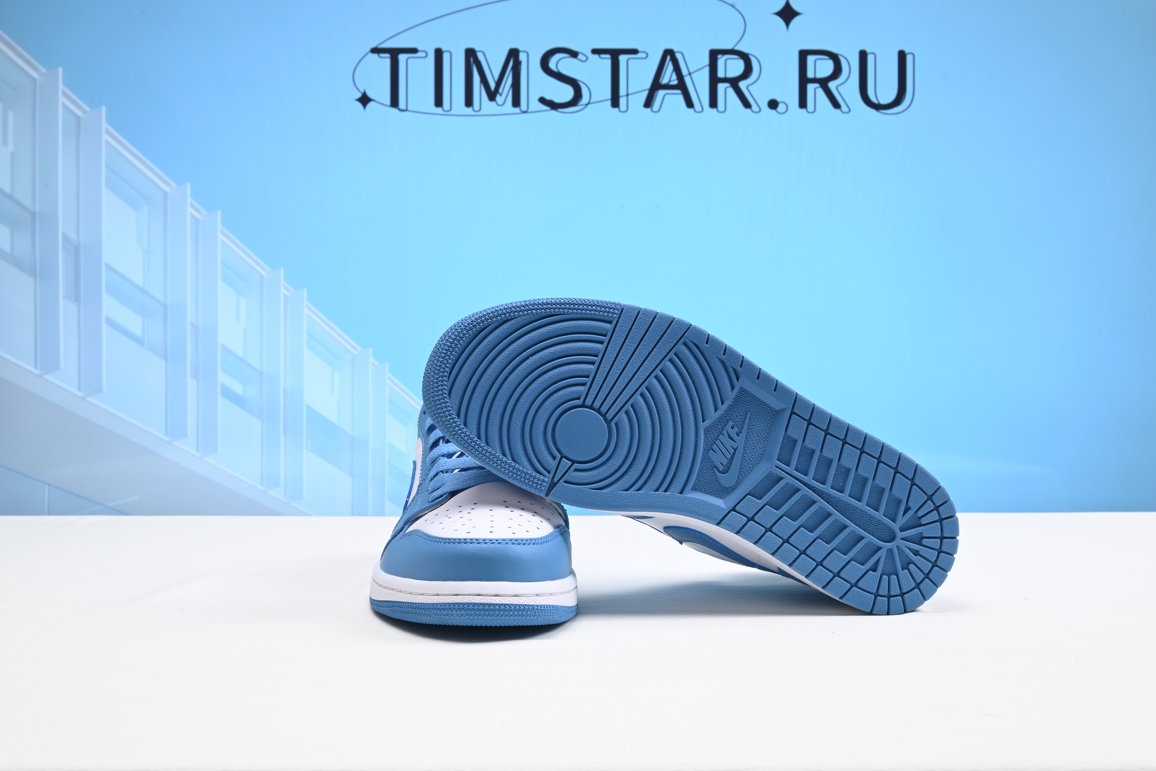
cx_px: 578
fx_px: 1156
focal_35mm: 36
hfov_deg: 53.1
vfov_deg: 36.9
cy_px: 386
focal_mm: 36
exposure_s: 1/2
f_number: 16
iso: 100
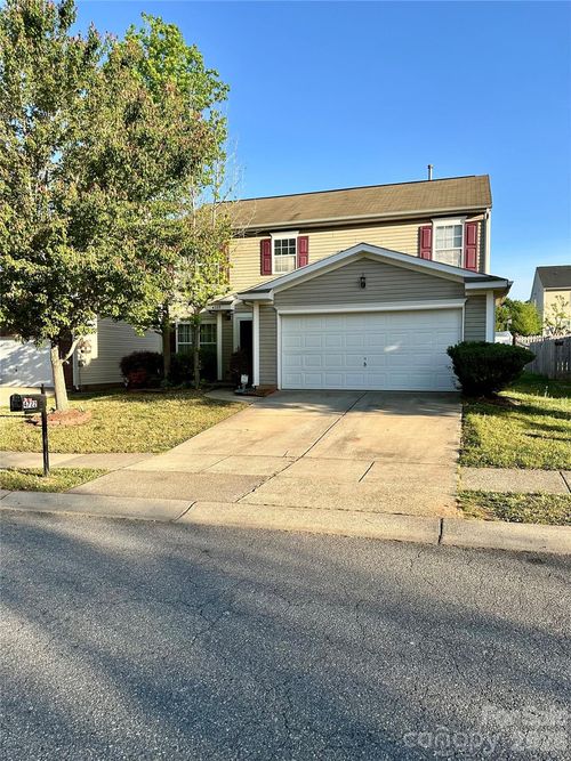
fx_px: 528
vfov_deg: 71.6
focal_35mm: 24
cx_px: 286
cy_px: 380
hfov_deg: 56.8
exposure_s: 1/1664
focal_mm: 6.86
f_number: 1.78
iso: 80
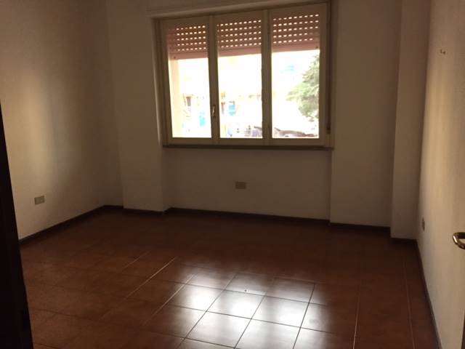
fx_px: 390
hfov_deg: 61.7
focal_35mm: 29
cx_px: 232
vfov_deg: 48.2
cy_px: 174
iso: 250
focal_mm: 4.15
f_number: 2.2
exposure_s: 1/25
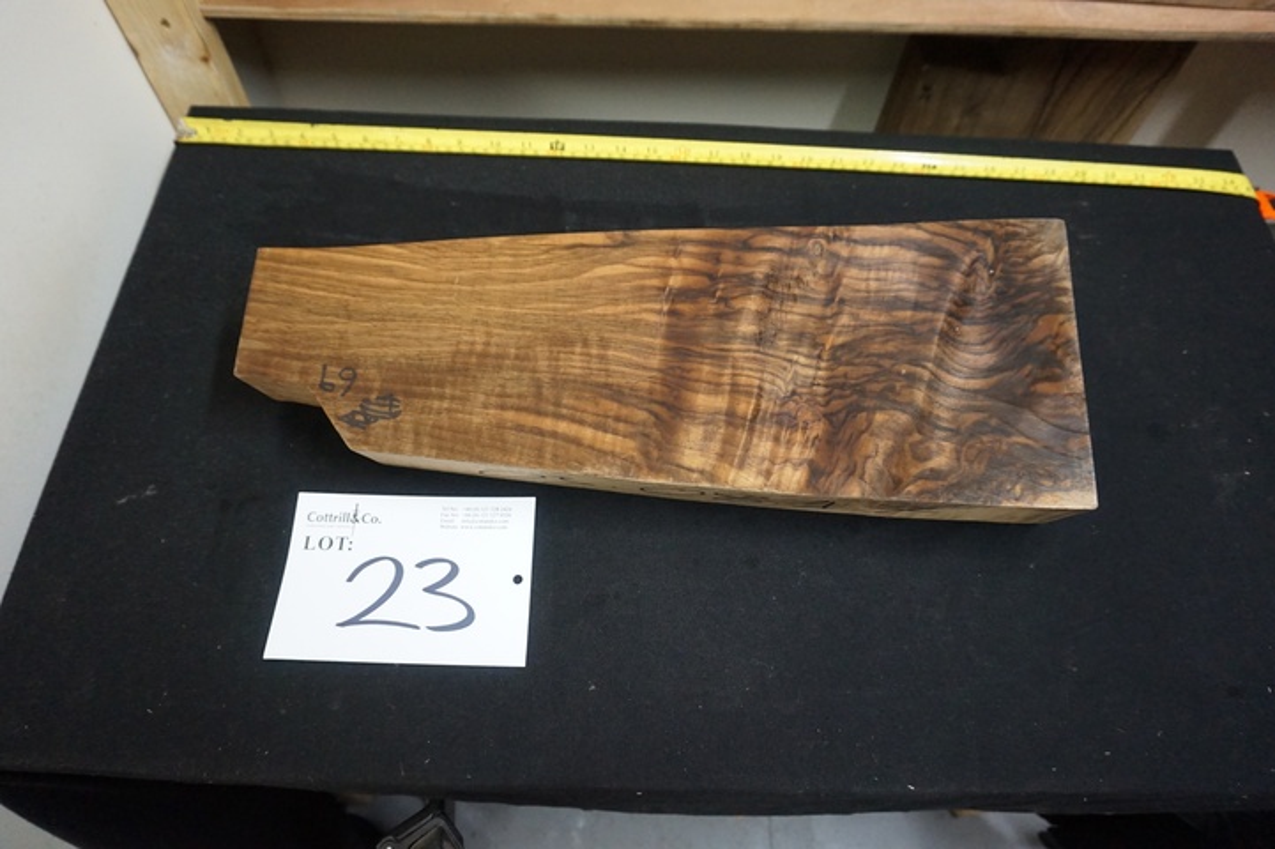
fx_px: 850
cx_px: 638
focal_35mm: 24
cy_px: 424
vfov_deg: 53.1
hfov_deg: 73.8
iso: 2500
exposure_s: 1/160
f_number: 3.5
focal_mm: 16
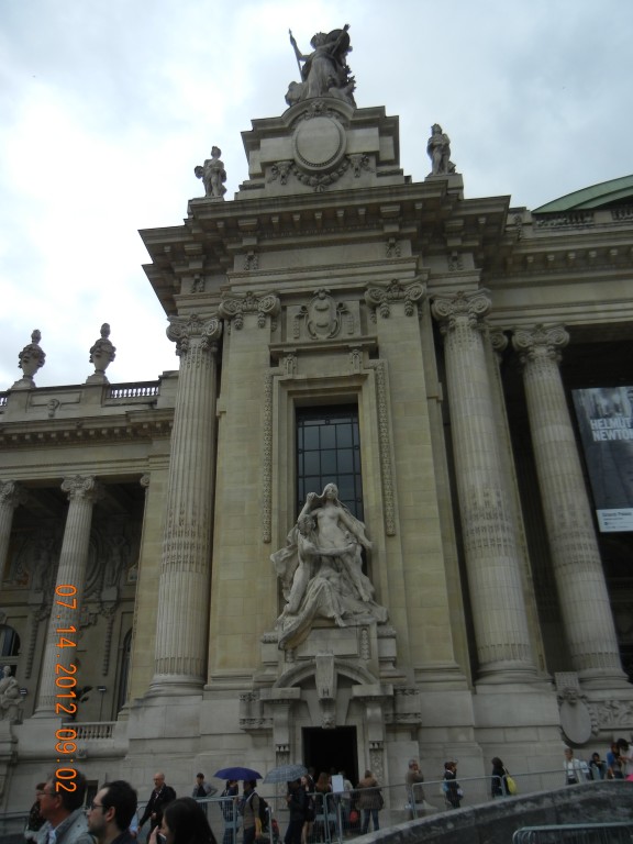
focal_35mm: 30
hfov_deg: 46.8
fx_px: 731
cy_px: 422
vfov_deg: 60.0
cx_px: 316
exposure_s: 1/361
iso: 160
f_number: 7
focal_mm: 5.4
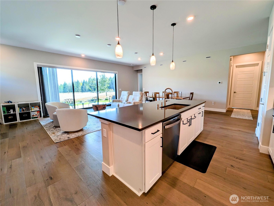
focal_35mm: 13
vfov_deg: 90.0
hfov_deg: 106.1
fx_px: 103
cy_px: 103
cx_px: 137
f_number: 2.2
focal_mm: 1.95
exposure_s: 1/120
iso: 61
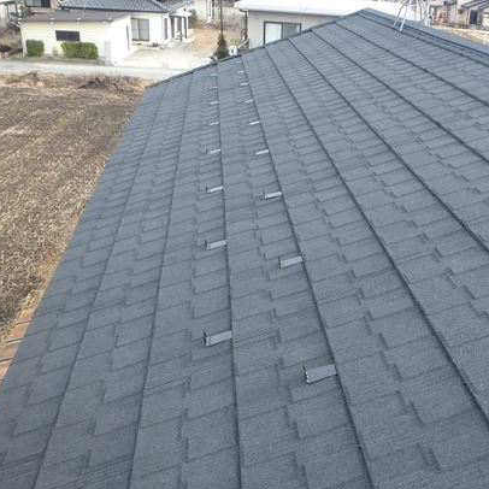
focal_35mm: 39
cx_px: 355
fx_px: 623
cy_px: 241
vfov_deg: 42.8
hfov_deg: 41.8
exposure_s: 1/160
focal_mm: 5
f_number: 3.9
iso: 125
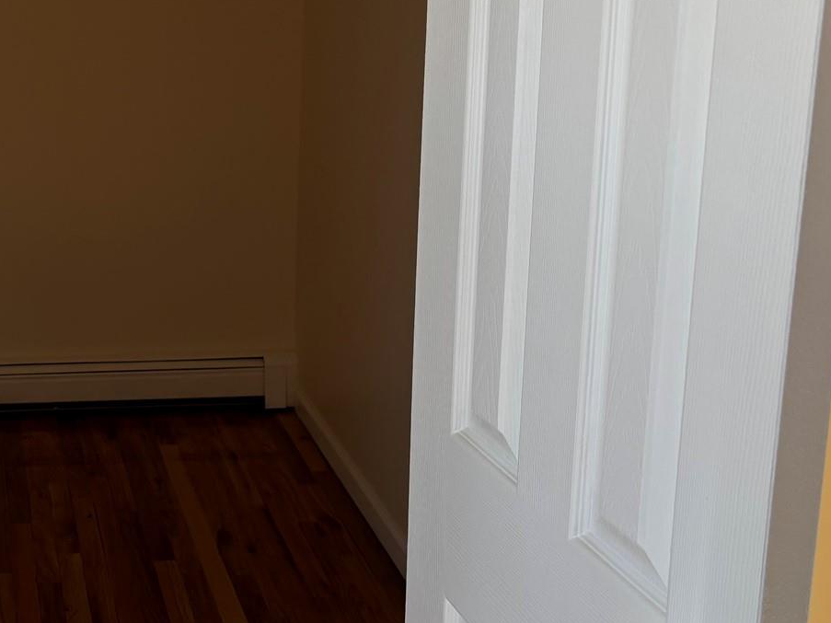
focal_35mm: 59
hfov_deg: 30.8
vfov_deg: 24.8
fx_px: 1416
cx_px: 41
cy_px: 259
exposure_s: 1/477
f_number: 1.6
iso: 50
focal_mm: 5.96
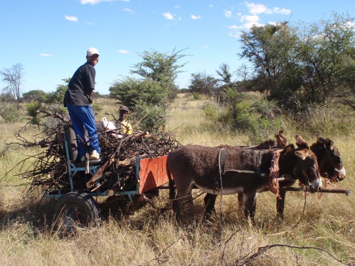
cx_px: 178
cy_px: 133
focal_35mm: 36
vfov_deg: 39.7
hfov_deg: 51.4
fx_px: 369
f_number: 6.3
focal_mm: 6.53
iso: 64
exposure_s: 1/160
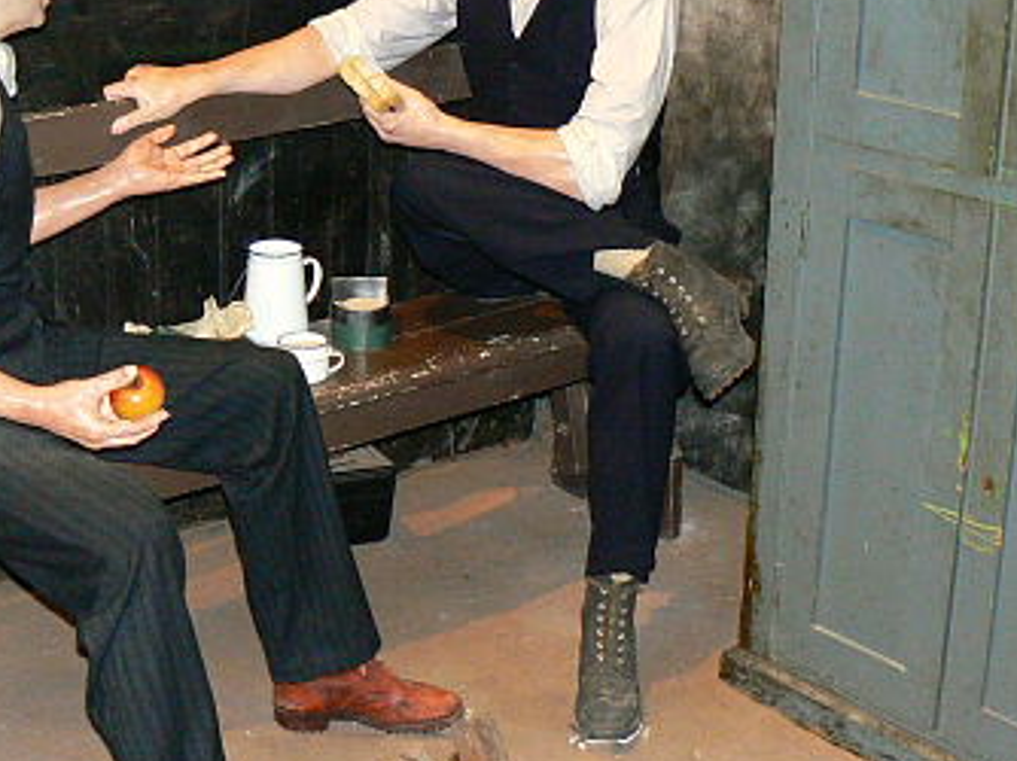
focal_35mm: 69
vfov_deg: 21.2
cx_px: 225
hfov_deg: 27.7
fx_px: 2026
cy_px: 292
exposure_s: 1/30
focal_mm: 6
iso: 250
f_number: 2.8
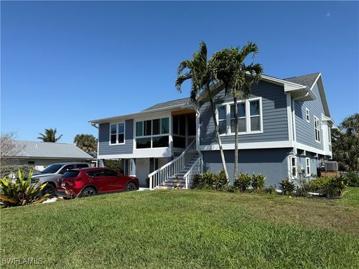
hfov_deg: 71.6
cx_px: 180
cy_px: 134
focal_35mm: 24
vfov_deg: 56.8
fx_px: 249
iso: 80
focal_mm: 6.76
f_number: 1.78
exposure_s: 1/5319
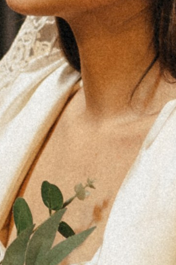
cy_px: 174
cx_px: -82
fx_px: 1937
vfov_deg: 7.8
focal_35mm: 264
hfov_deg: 5.2
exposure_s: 1/160
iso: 800
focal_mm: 35
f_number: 1.8
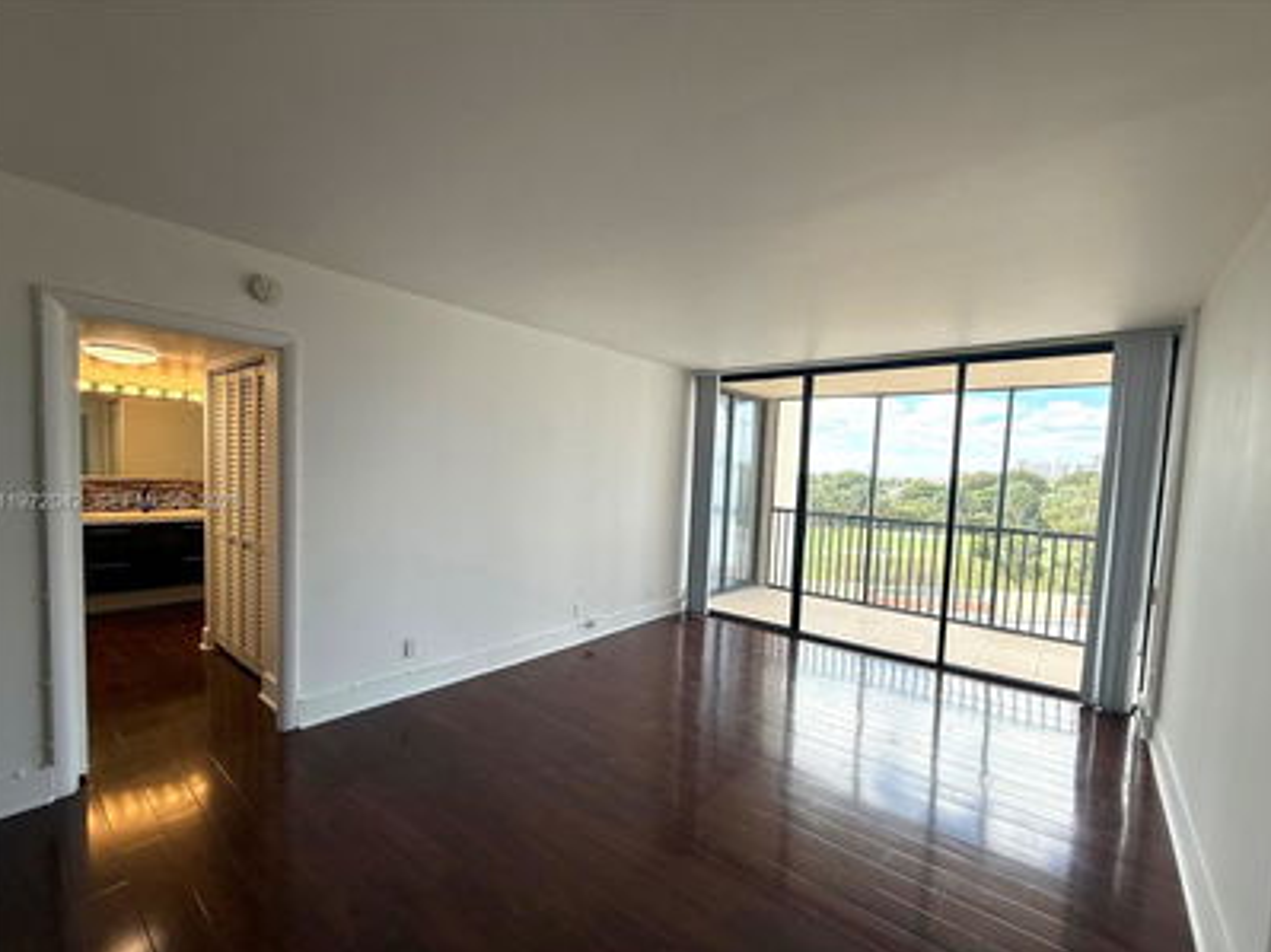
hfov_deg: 98.1
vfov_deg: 81.6
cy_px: 503
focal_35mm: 15
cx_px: 658
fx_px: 551
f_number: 2.2
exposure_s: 1/192
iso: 50
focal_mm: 2.22
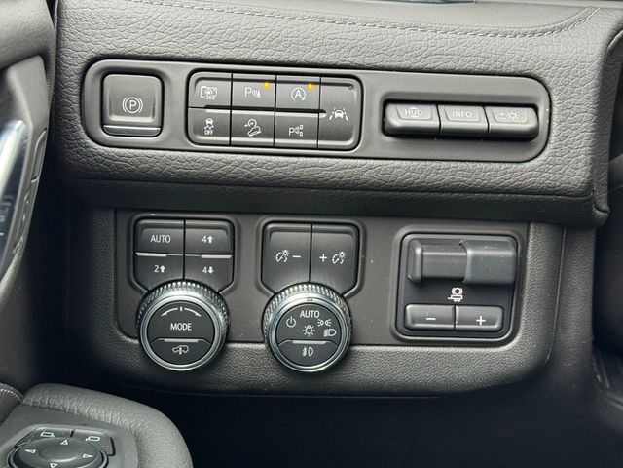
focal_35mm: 48
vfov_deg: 30.3
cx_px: 312
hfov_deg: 39.7
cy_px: 234
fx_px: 864
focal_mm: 6.76
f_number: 1.78
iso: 320
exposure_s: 1/40
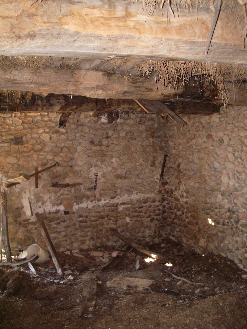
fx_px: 333
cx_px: 124
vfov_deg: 52.6
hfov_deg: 40.7
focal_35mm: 35
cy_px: 164
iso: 160
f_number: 2.6
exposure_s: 1/40
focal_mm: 5.8
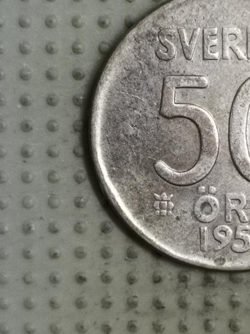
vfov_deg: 18.2
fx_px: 1040
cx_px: 215
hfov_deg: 13.6
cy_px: 152
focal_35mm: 108
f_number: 1.8
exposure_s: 1/25.7
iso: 500
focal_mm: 4.75
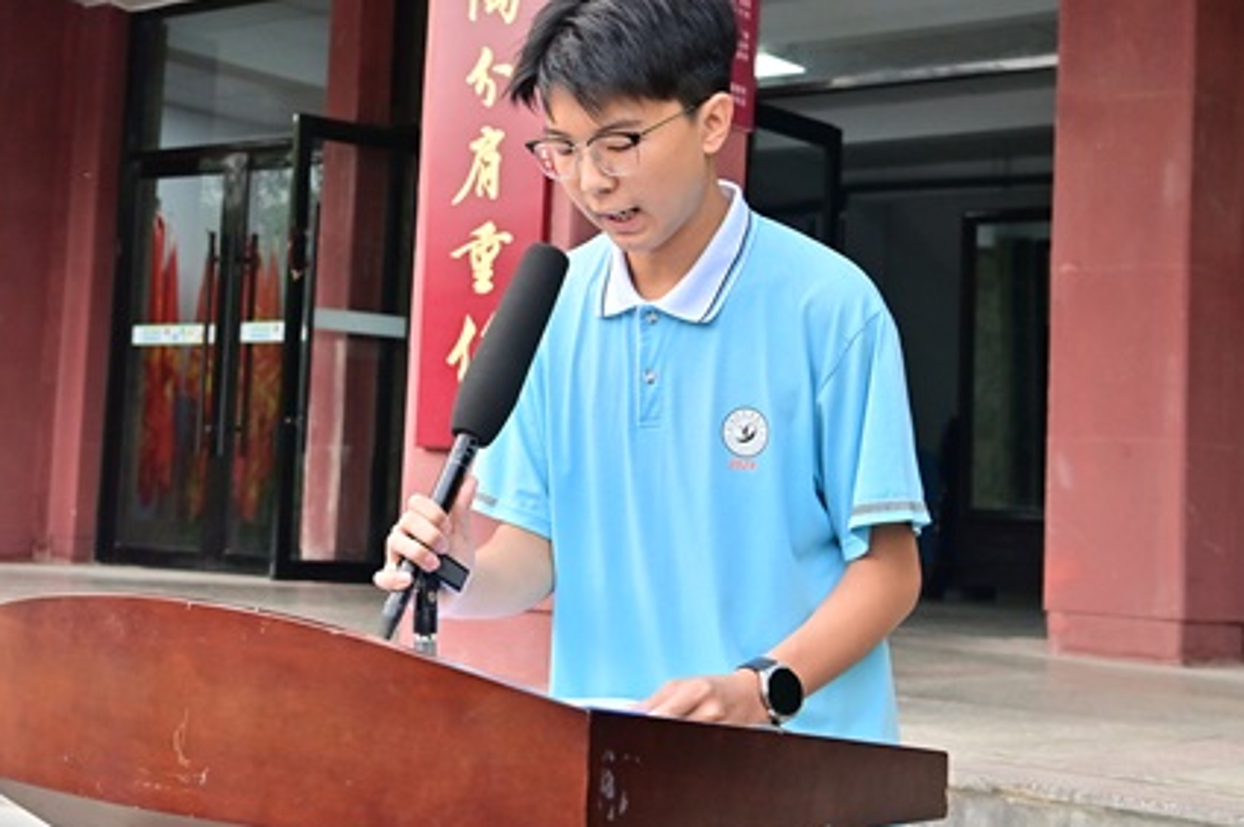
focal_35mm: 68
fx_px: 2348
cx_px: 428
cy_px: 305
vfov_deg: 19.9
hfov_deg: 29.5
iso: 400
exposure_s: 1/100
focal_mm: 48
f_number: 7.1
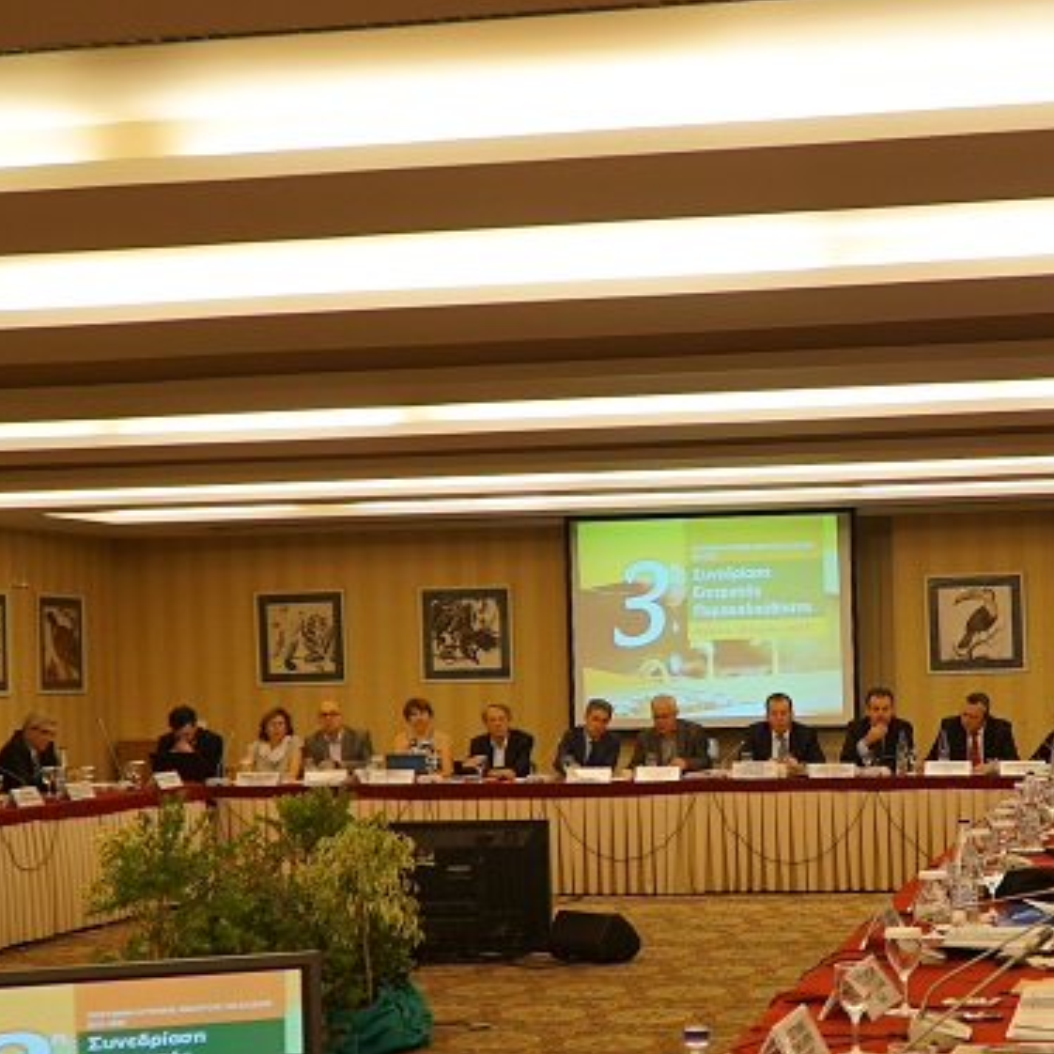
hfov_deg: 28.2
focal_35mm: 60
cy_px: 727
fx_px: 2067
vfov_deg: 28.4
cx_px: 795
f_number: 4
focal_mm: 22
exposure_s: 1/60
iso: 320
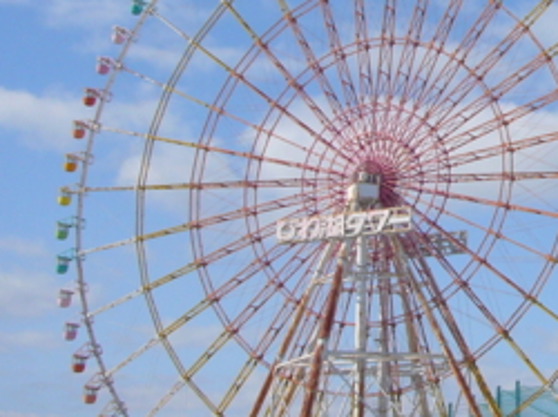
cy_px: 203
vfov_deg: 14.6
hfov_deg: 18.6
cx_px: 641
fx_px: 1627
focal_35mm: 101
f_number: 7.1
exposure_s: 1/500
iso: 80
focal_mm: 6.9
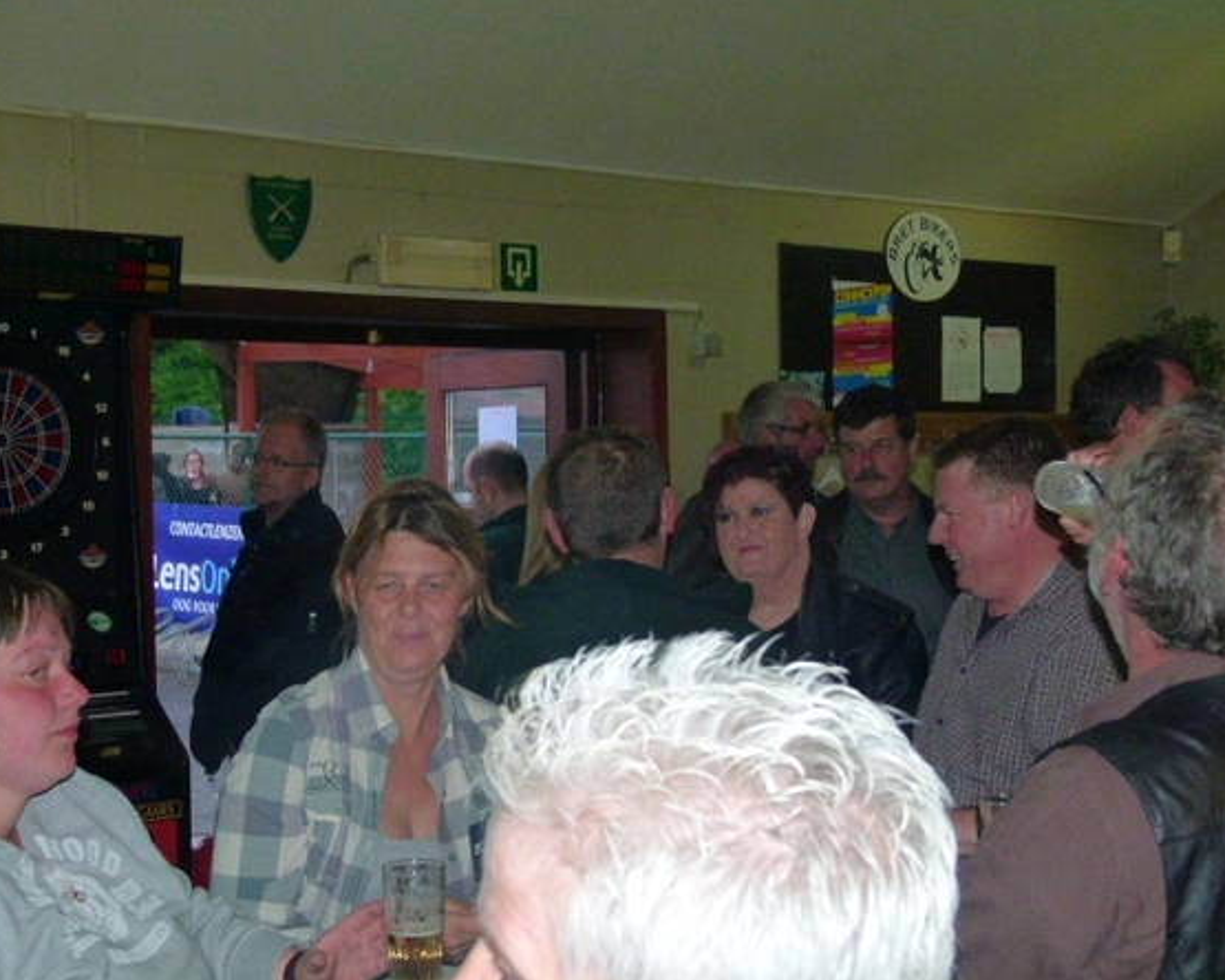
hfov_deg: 33.0
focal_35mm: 57
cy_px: 492
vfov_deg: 26.7
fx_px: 2067
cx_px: 651
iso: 400
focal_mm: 9.7
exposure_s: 1/25
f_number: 3.2
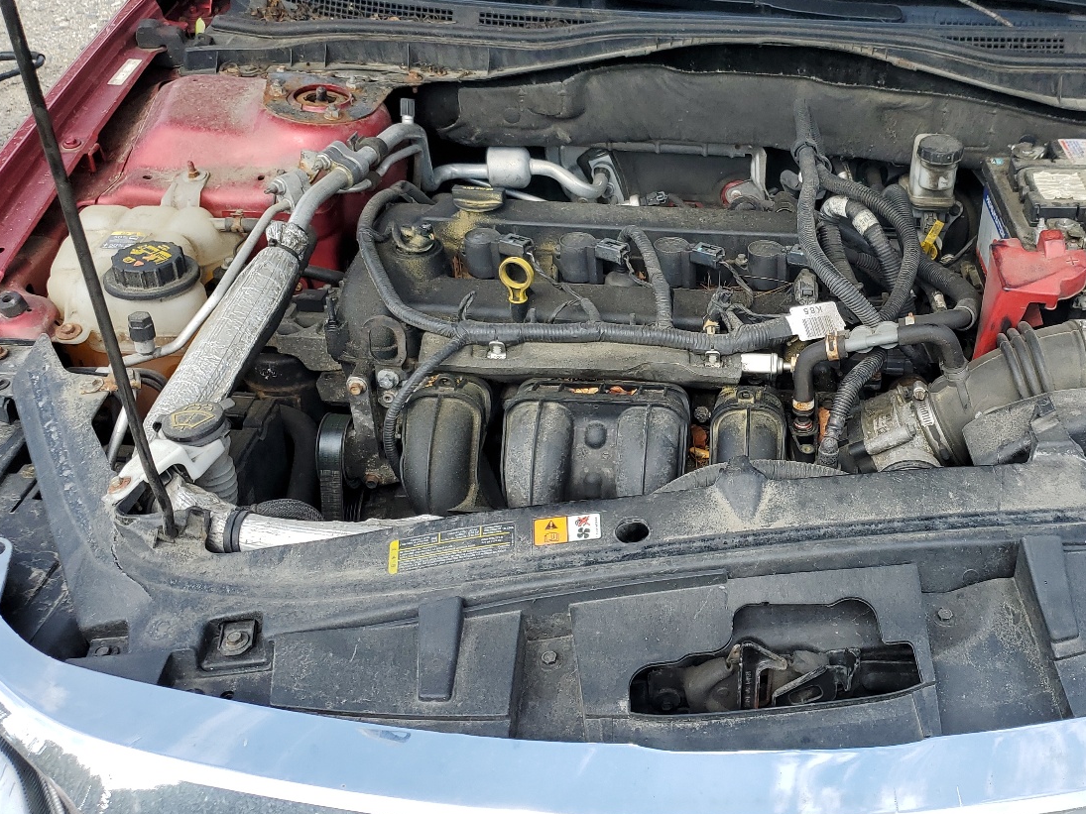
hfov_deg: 47.8
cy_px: 414
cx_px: 759
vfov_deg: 37.7
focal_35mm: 38
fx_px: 1192
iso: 50
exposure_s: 1/1000
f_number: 1.5
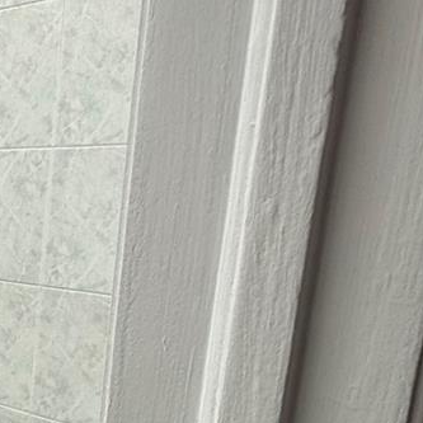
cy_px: 406
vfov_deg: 28.5
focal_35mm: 57
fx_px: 788
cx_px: -111
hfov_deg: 26.1
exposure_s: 1/151
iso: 50
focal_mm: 2.22
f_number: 2.2
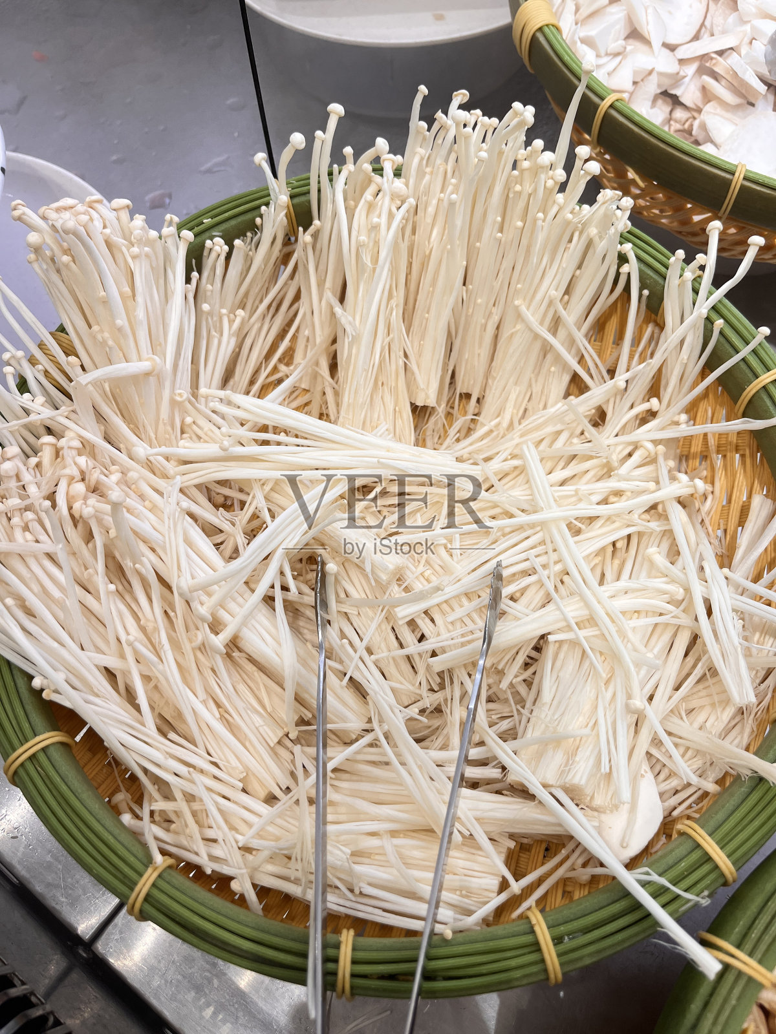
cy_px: 517
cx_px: 388
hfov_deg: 53.1
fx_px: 777
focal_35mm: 26
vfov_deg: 67.3
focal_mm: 5.1
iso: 40
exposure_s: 1/100
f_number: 1.6
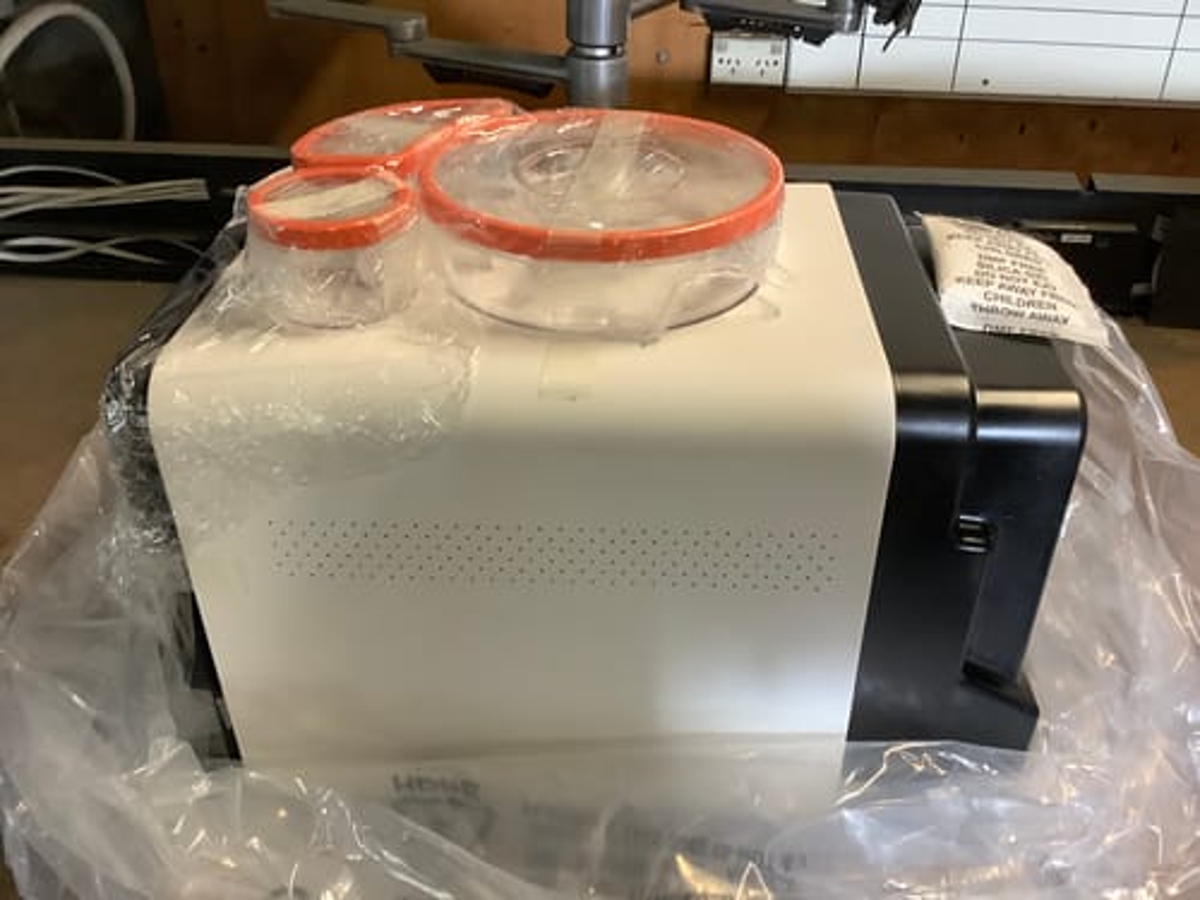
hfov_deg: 58.4
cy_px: 450
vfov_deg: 45.4
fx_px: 1075
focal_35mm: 31
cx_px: 600
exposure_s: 1/50
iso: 250
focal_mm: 3.3
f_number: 2.4
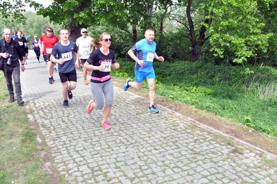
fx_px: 254
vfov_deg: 39.9
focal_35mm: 33
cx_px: 138
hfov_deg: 57.3
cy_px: 92
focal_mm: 22
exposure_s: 1/200
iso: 800
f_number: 13
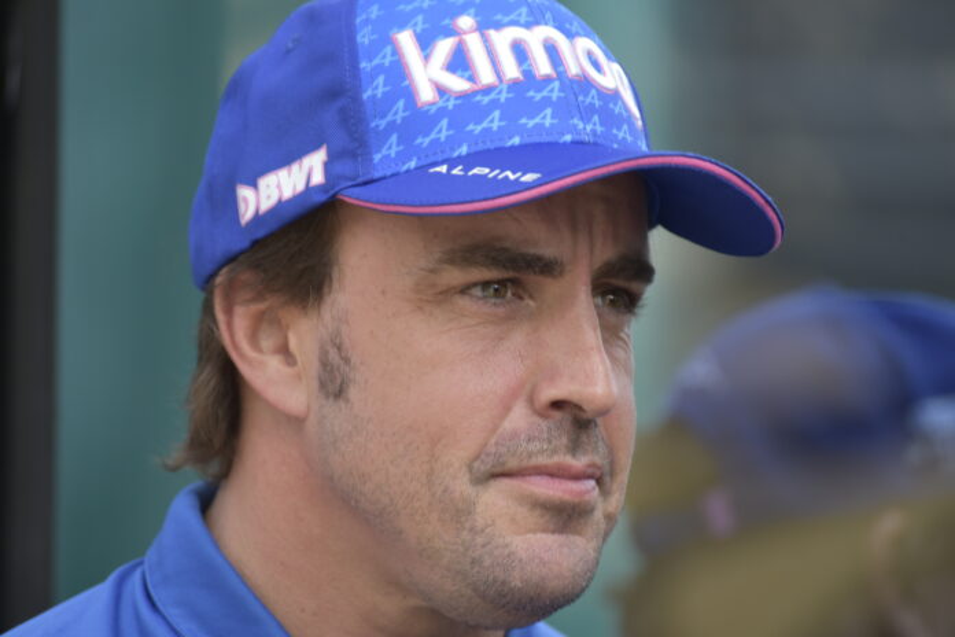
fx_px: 10610
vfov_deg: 3.4
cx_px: 478
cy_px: 318
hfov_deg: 5.2
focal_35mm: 400
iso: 500
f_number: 5.6
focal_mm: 400
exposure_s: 1/400
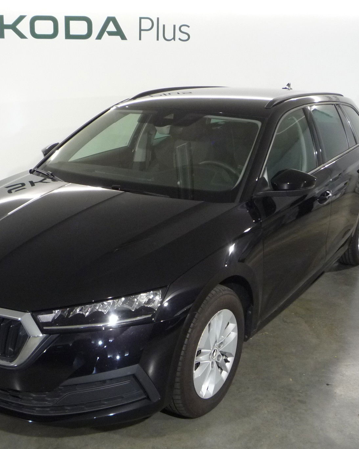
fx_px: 585
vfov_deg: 42.0
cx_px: 157
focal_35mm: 44
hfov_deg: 34.1
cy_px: 244
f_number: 3.3
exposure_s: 1/30
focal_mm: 5.2
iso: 250
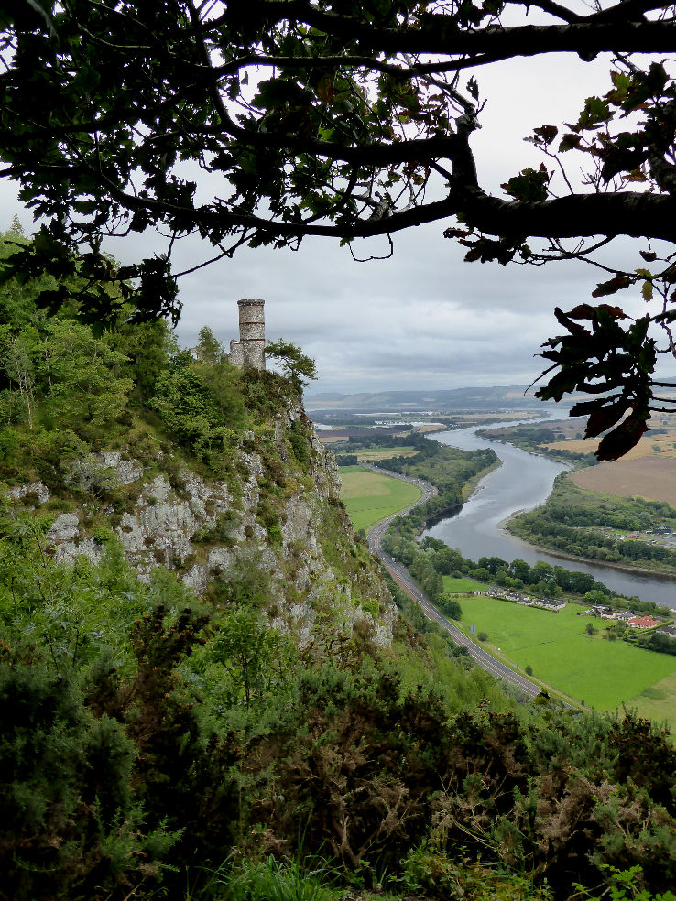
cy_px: 450
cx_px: 338
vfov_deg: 54.0
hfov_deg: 41.8
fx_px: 885
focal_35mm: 34
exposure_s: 1/250
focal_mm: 5.8
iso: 160
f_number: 3.6
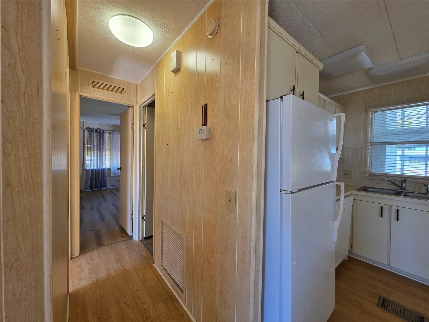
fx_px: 161
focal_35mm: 13
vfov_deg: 89.9
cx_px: 214
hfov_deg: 106.2
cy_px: 161
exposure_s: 1/120
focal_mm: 2.2
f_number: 1.9
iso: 100
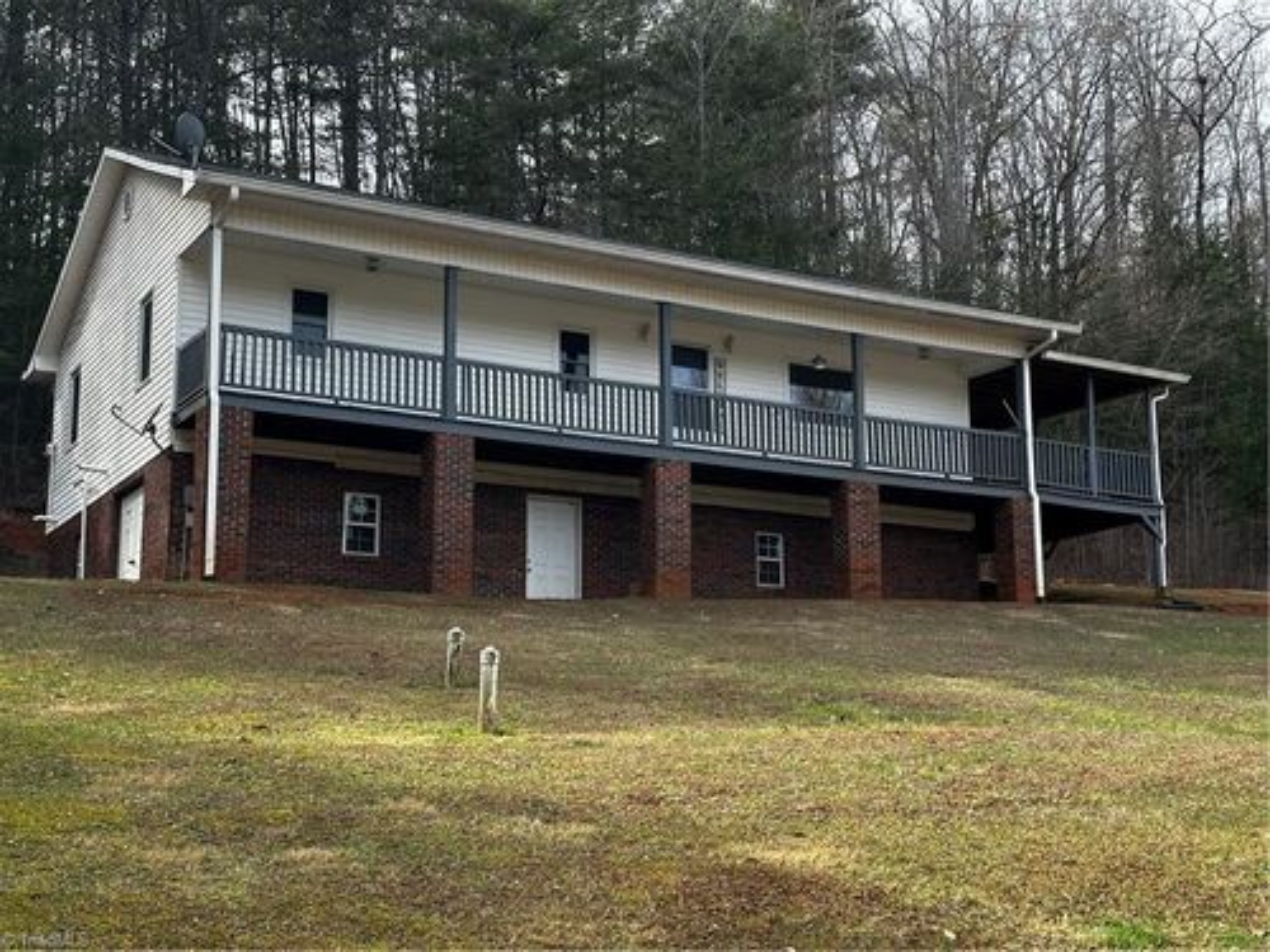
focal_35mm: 48
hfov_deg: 39.7
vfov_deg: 30.3
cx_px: 635
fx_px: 1761
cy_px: 476
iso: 64
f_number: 1.78
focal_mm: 6.86
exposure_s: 1/843
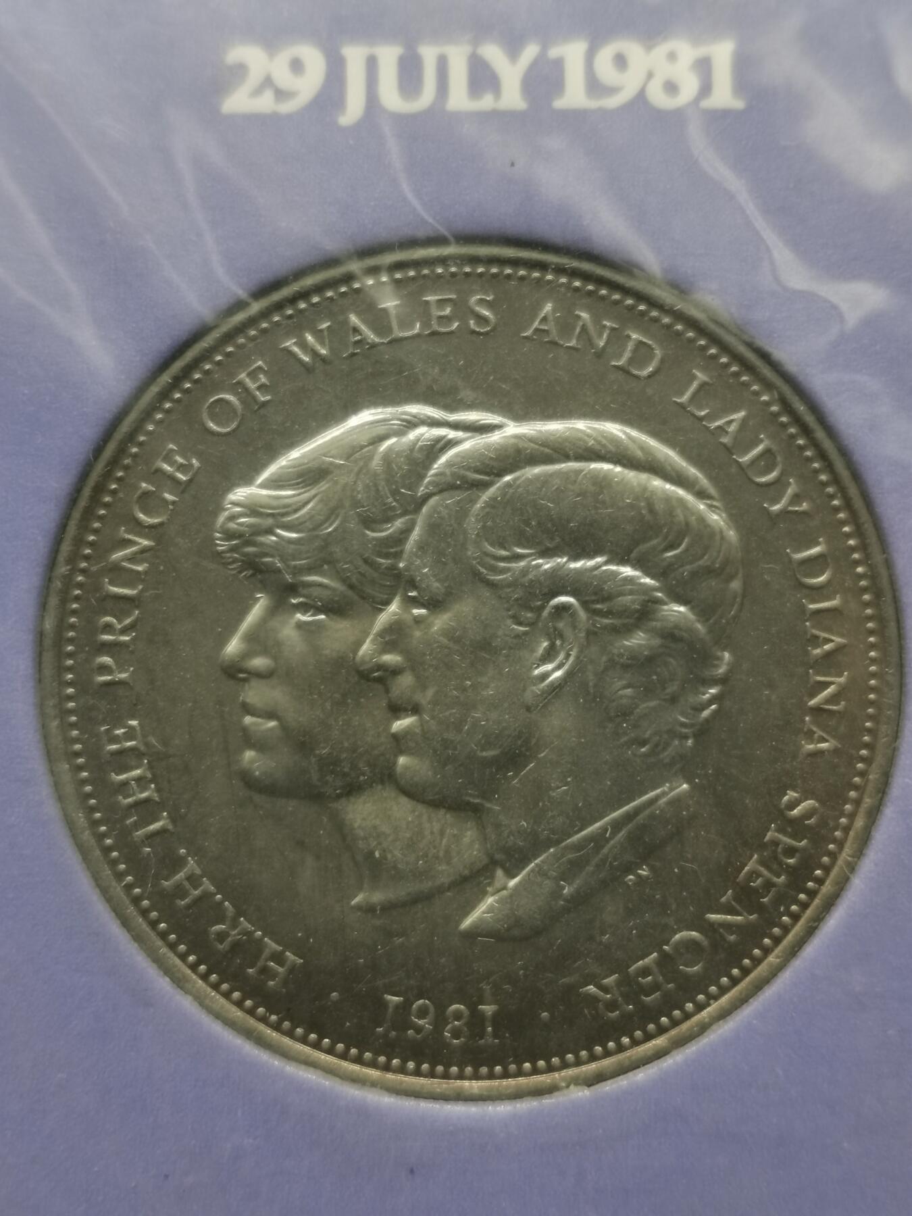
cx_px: 456
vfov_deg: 32.7
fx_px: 2073
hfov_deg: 24.8
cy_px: 608
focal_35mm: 59
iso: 64
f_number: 1.6
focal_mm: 5.56
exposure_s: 1/100
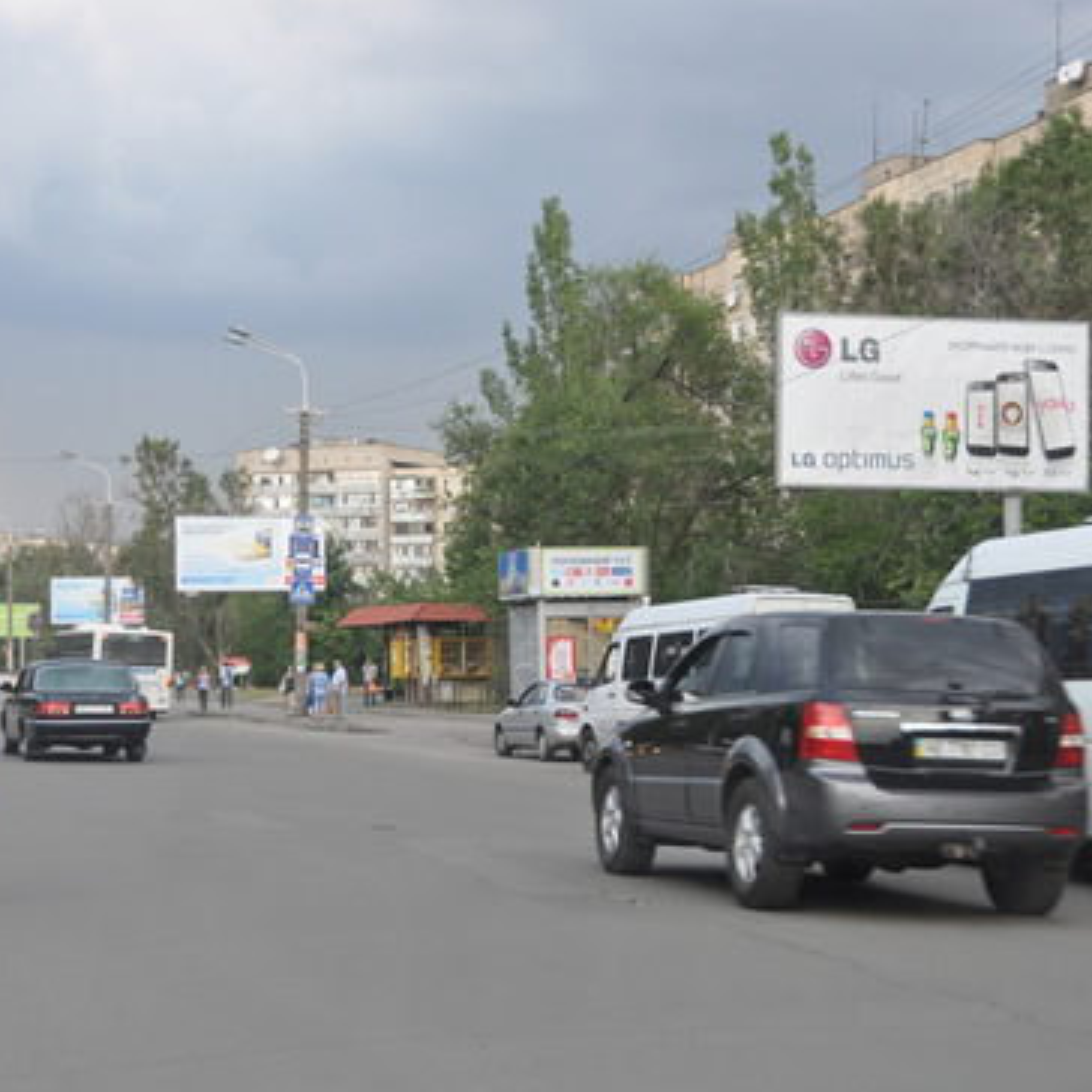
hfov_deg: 24.6
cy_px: 548
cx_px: 604
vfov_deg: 24.7
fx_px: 2498
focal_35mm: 70
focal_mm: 36
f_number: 5.6
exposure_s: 1/125
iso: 400
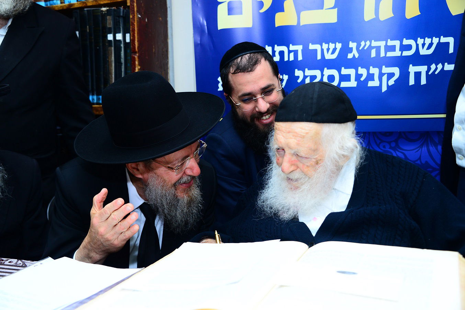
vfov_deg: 29.9
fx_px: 581
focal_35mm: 45
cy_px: 155
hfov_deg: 43.6
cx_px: 232
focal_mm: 45
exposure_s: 1/160
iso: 1000
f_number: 5.6
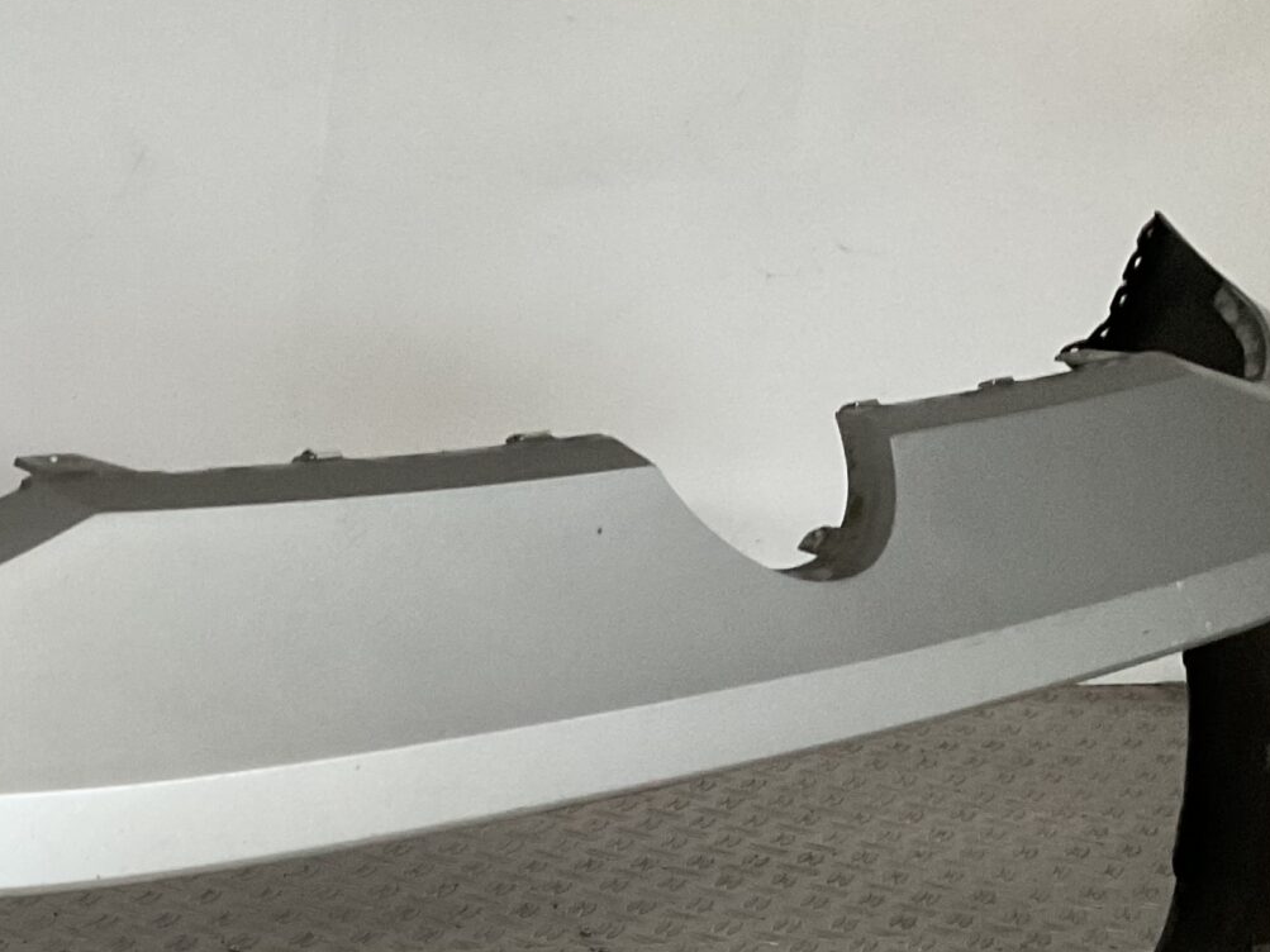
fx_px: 2715
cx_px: -132
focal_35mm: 74
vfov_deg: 19.2
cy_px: 1014
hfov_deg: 24.5
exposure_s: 1/33
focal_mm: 3
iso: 250
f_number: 1.8
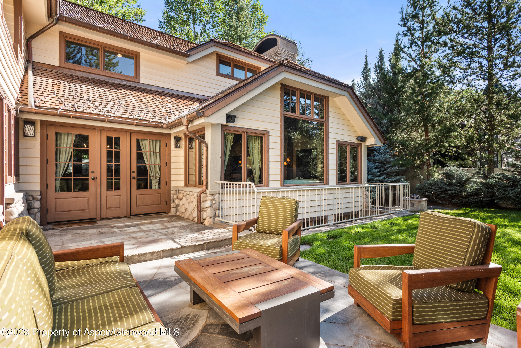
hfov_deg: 86.9
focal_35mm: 19
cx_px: 260
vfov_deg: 64.6
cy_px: 174
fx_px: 275
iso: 400
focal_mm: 19
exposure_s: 1/125
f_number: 7.1
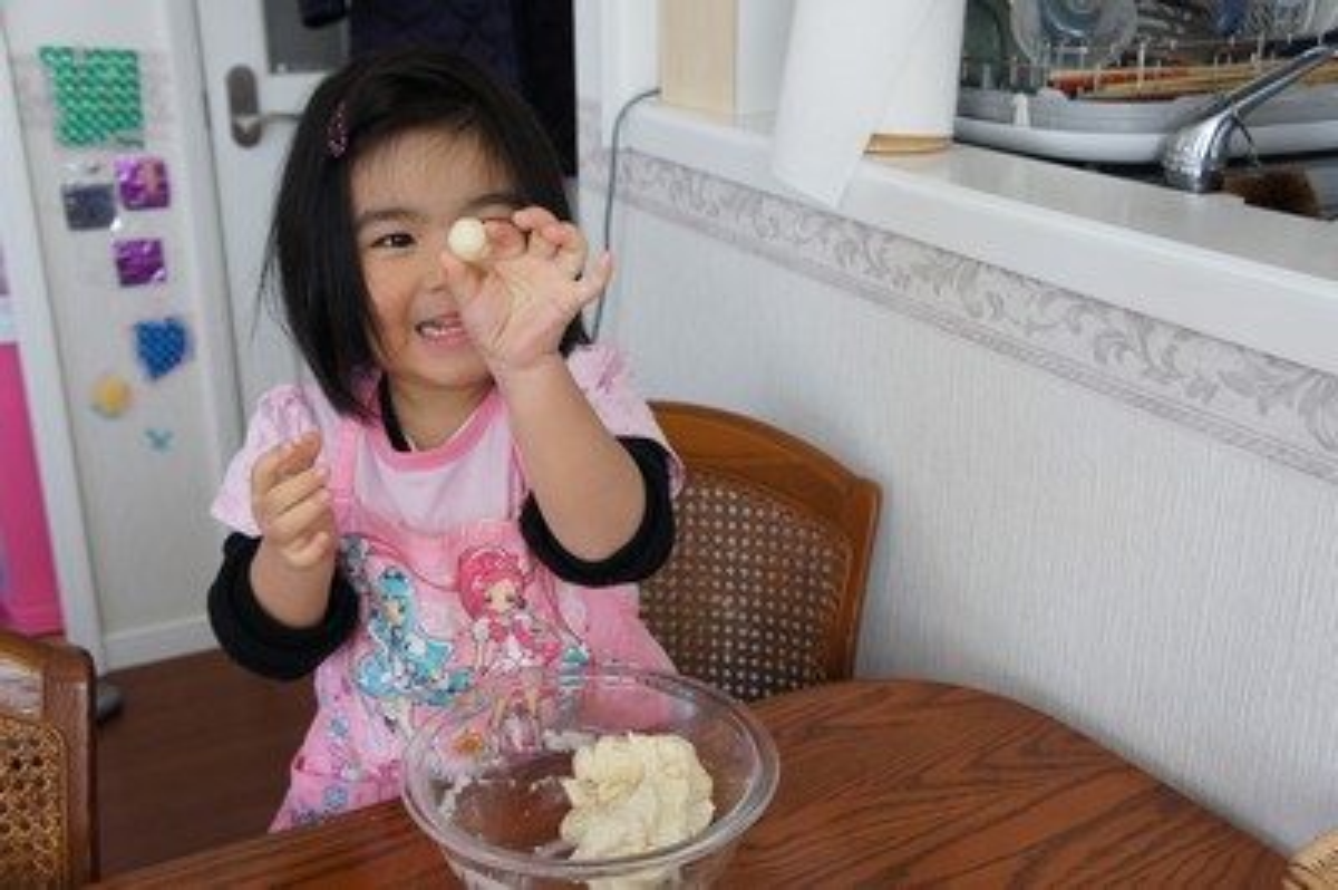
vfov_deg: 35.4
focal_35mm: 38
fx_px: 1393
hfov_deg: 51.3
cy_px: 445
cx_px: 669
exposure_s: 1/125
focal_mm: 25
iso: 500
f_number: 4.5
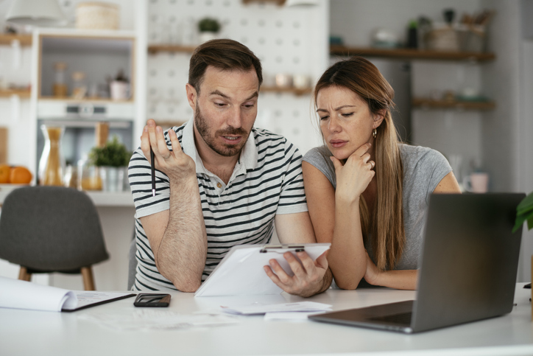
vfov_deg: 23.4
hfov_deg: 34.5
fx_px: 859
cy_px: 178
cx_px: 266
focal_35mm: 58
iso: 320
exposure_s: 1/640
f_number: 2
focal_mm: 58
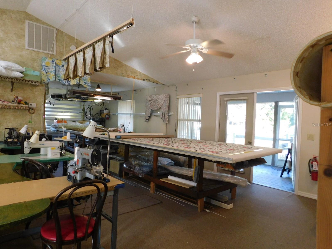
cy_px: 124
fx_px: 221
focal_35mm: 23
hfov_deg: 73.9
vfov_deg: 58.9
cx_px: 166
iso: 250
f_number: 3
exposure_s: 1/30
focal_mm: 4
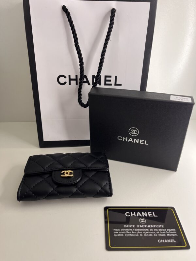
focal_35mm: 26
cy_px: 130
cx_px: 98
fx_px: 196
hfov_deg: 53.1
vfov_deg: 67.3
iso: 125
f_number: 1.6
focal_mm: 5.1
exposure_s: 1/113
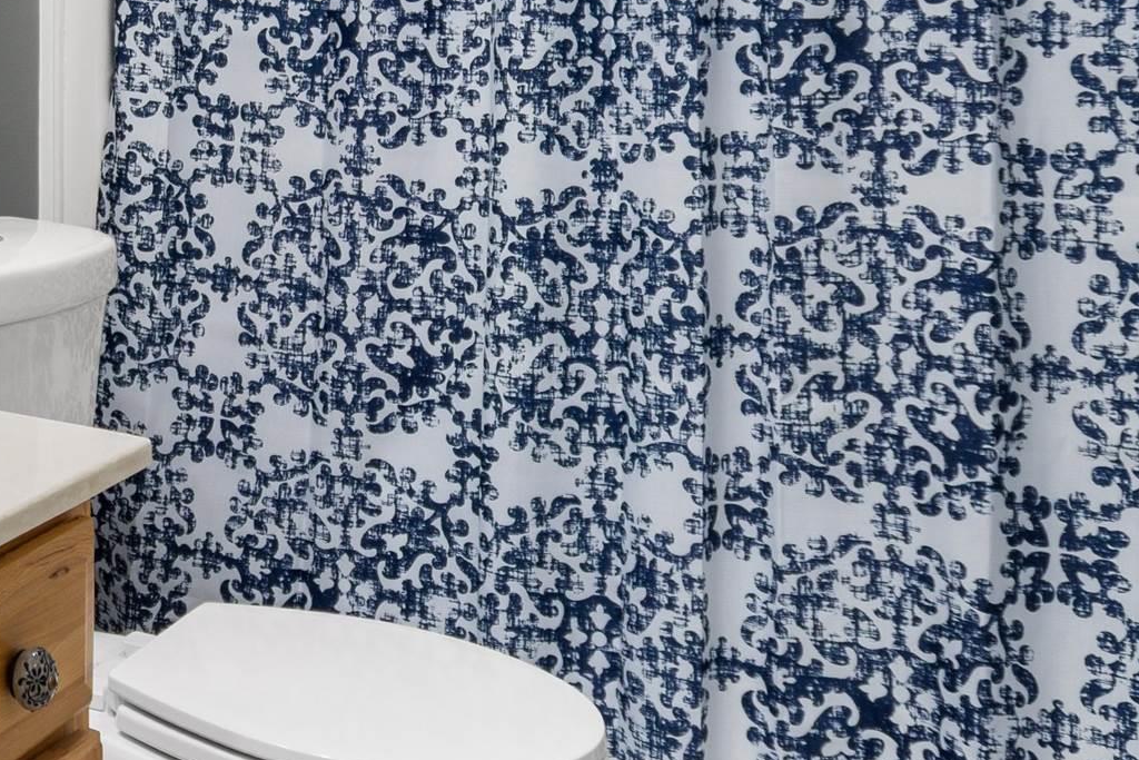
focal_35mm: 54
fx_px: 1709
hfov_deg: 29.9
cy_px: -70
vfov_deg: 23.6
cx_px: -319
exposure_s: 1/5
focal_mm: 12
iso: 100
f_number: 4.8
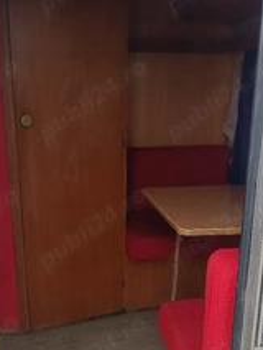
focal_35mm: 45
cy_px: 248
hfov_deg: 32.2
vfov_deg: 41.2
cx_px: 125
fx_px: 455
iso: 70
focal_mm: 5.59
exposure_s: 1/102
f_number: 1.88
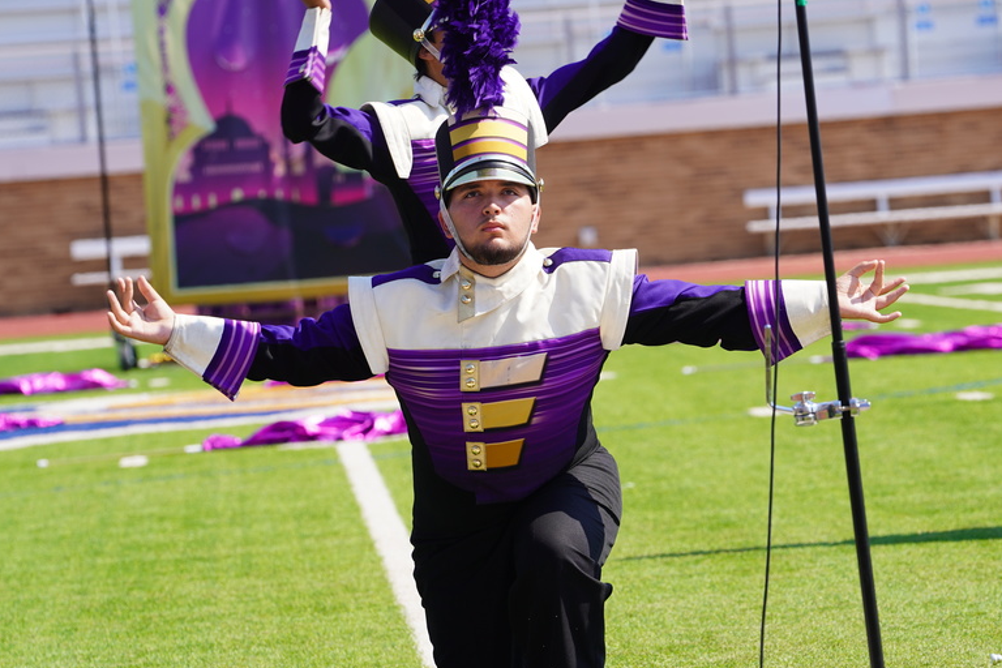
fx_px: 7347
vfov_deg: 5.2
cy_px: 296
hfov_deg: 7.8
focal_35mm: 264
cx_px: 581
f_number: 6.3
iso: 100
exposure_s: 1/200
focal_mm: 198
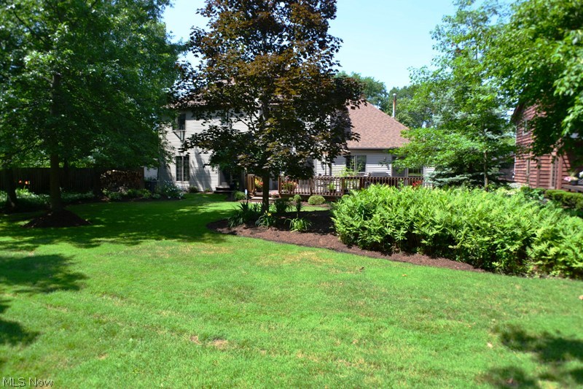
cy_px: 194
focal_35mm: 27
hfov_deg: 67.4
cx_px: 292
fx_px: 437
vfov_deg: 47.9
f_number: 6.3
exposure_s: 1/160
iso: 100
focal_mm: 18
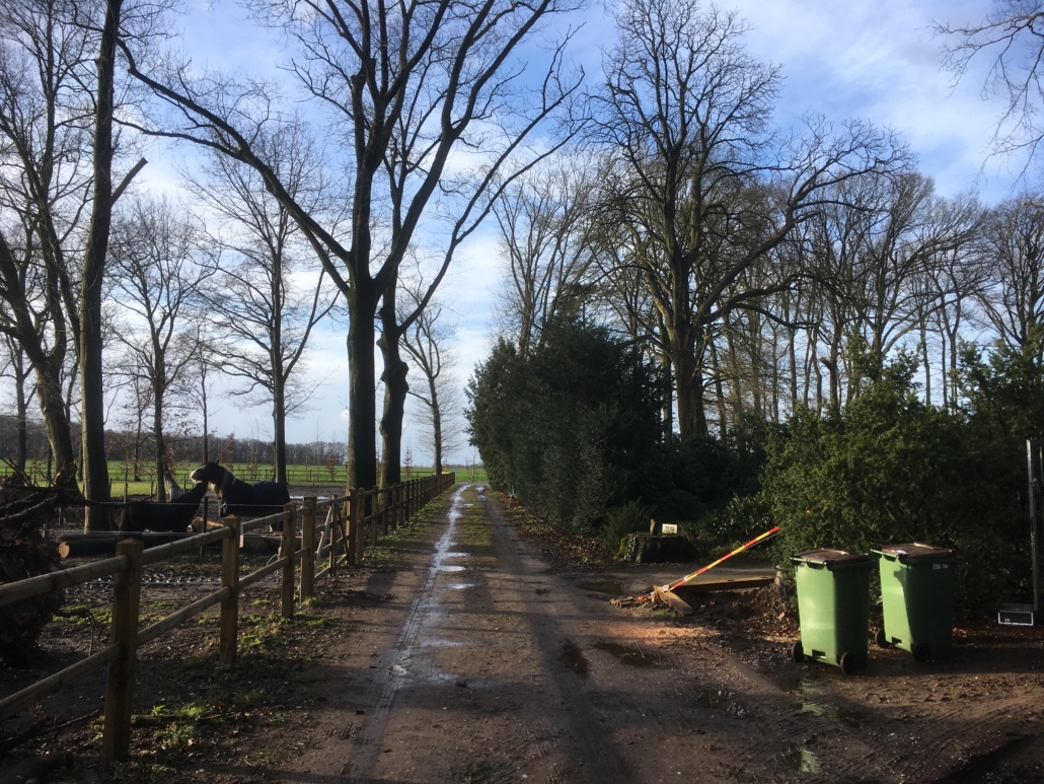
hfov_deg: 61.6
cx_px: 522
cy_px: 392
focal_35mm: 29
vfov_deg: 48.2
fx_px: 875
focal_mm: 4.15
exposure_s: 1/503
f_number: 2.2
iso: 25
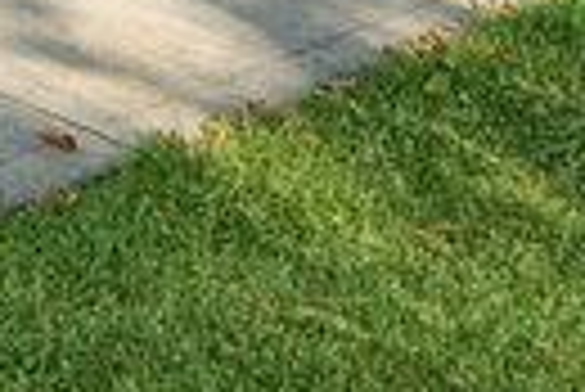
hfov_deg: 8.8
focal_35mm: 123
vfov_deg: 8.7
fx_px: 2001
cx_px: -1624
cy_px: -872
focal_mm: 16
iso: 160
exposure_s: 1/200
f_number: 5
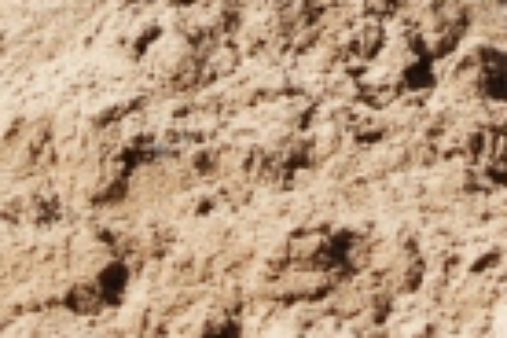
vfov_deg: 1.7
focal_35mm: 781
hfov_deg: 2.6
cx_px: 1029
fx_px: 10998
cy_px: -744
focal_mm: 70
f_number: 5.6
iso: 125
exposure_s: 1/500
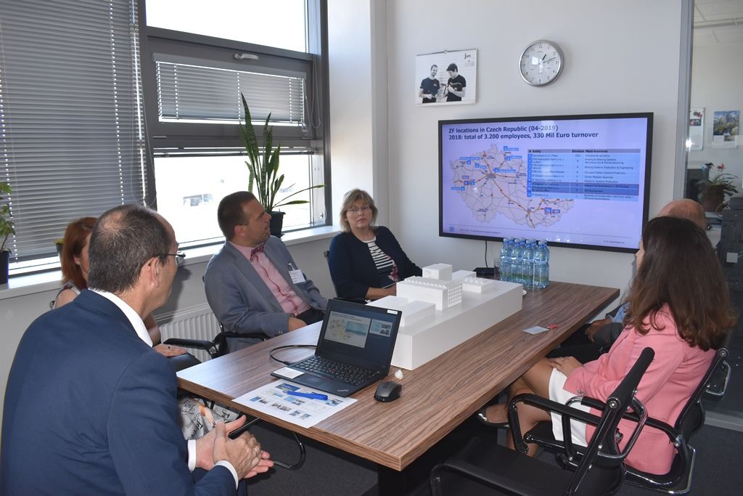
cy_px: 248
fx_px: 557
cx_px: 372
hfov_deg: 67.4
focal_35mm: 27
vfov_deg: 47.9
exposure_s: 1/125
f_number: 5.6
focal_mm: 18
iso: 450
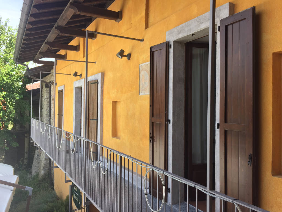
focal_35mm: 29
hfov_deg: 61.7
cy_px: 106
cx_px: 141
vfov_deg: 48.2
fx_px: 236
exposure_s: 1/373
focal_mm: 4.15
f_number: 2.2
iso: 32
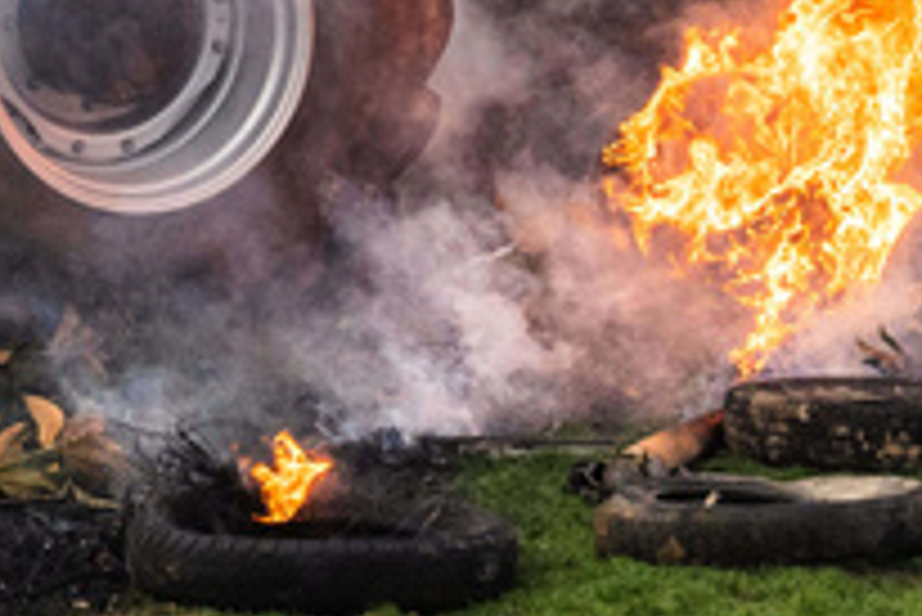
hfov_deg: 9.1
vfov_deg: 6.1
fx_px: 5766
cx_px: 315
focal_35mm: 225
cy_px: -263
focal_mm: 45
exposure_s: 1/500
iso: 1000
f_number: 5.6
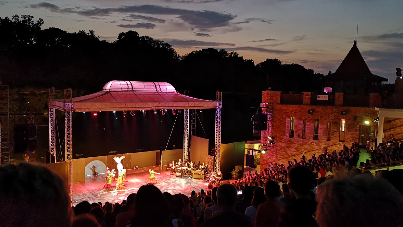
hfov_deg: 64.3
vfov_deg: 38.9
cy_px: 115
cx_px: 202
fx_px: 321
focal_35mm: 30
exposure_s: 4
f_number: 1.8
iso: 1000
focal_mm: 3.95
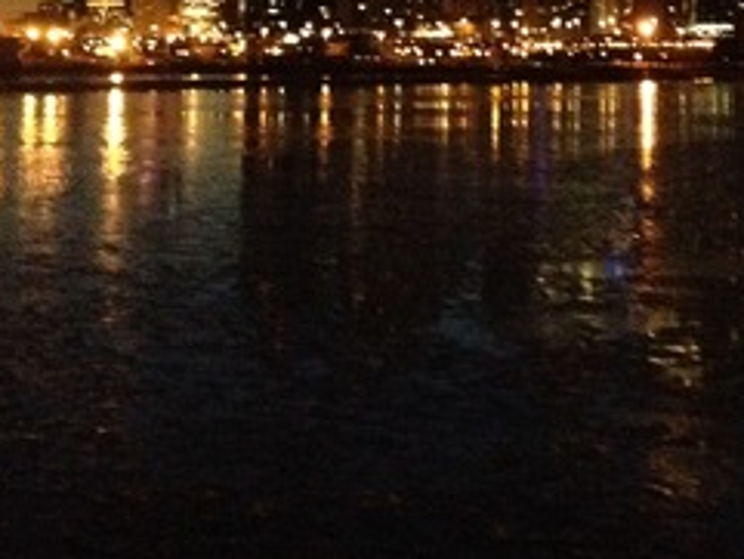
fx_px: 2000
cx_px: 457
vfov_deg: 15.3
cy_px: -124
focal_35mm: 93
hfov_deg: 21.0
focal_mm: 4.28
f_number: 2.4
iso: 800
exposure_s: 1/15
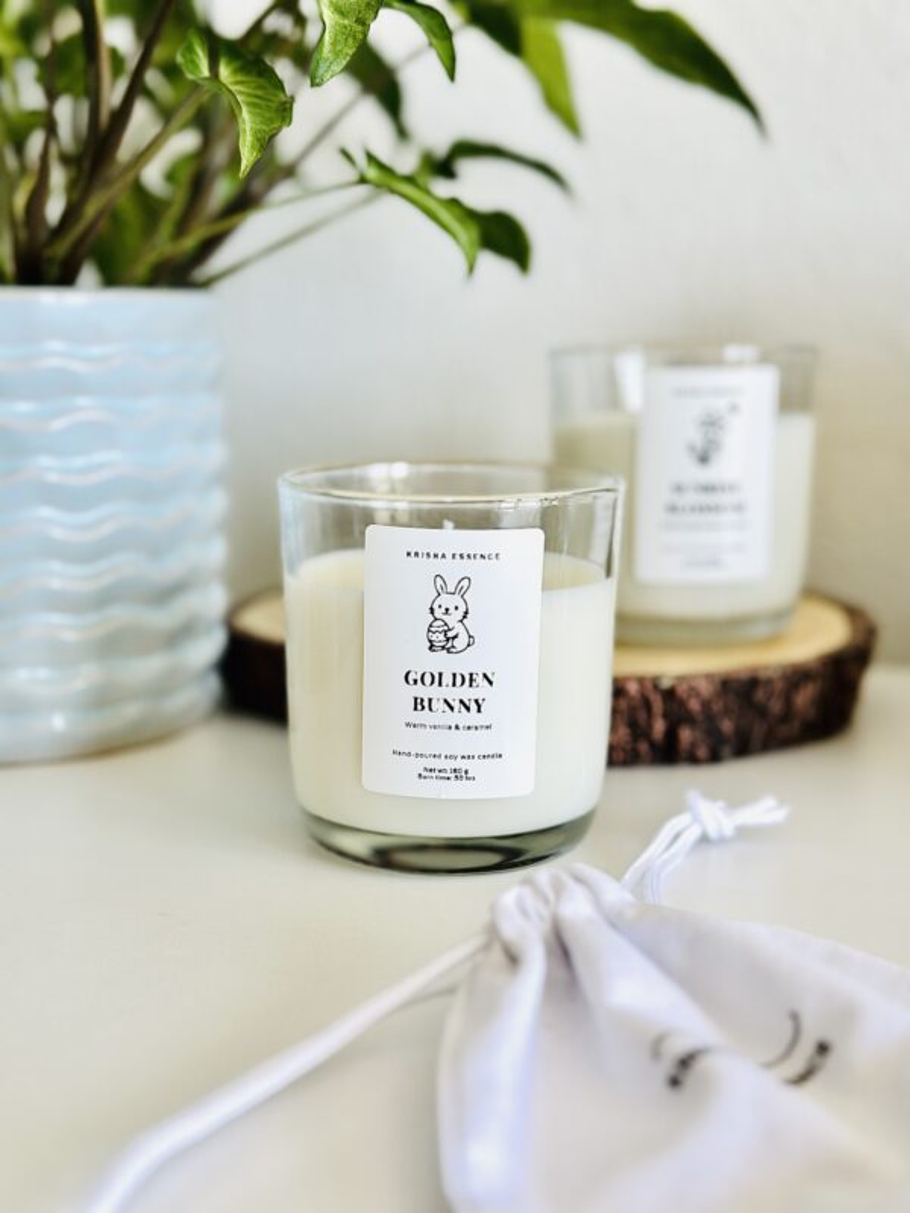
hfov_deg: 30.3
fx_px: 1682
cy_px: 606
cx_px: 455
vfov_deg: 39.7
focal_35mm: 48
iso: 64
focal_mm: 6.86
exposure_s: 1/148
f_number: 1.78
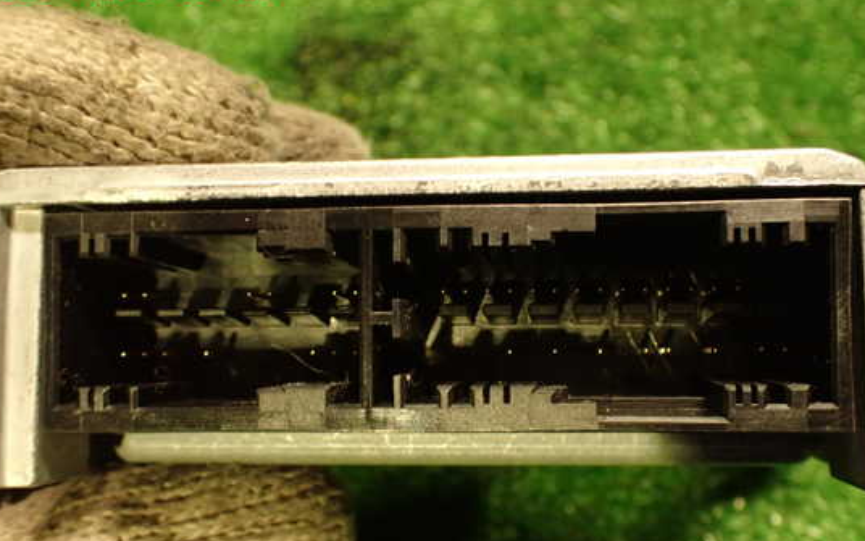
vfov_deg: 33.5
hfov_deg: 51.5
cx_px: 458
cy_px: 331
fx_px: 896
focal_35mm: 38
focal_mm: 5.79
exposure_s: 1/30
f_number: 2.4
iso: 640
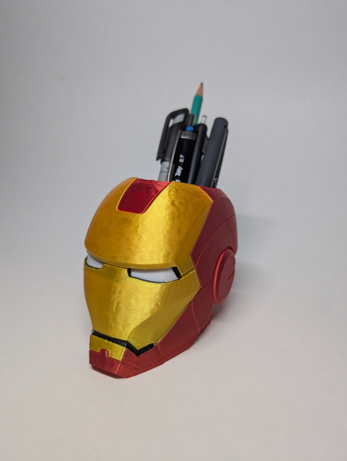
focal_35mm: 24
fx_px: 320
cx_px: 174
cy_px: 230
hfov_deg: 56.9
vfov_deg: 71.5
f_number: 1.68
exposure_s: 1/23.8
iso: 27
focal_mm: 6.9
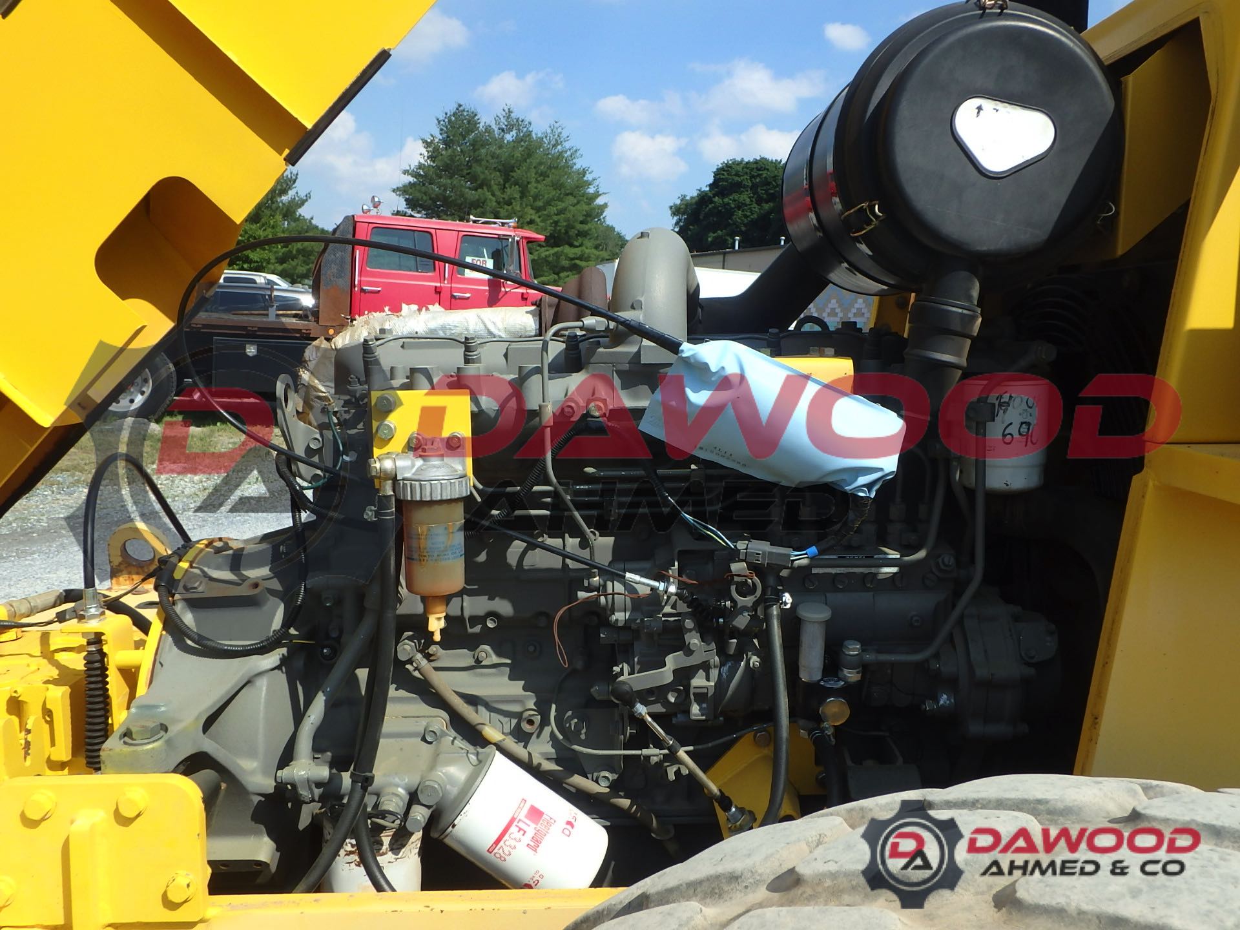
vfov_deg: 48.2
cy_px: 465
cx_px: 620
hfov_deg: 61.7
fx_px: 1039
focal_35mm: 29
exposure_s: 1/640
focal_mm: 5.2
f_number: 4.6
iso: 125
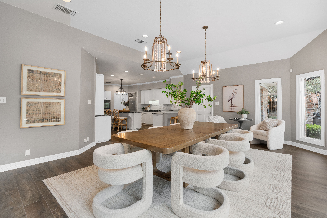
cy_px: 109
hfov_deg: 96.7
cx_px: 164
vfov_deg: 73.7
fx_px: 145
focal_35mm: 16
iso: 320
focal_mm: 16
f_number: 7.1
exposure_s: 1/5
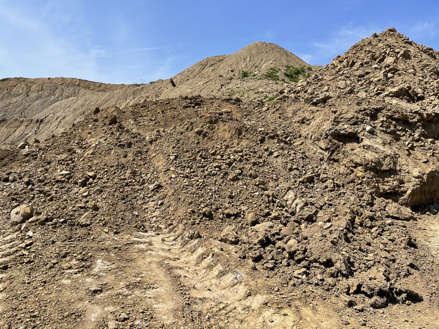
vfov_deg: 53.1
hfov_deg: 67.3
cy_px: 164
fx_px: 330
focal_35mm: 26
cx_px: 220
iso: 32
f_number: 1.6
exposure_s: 1/3165
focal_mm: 5.1
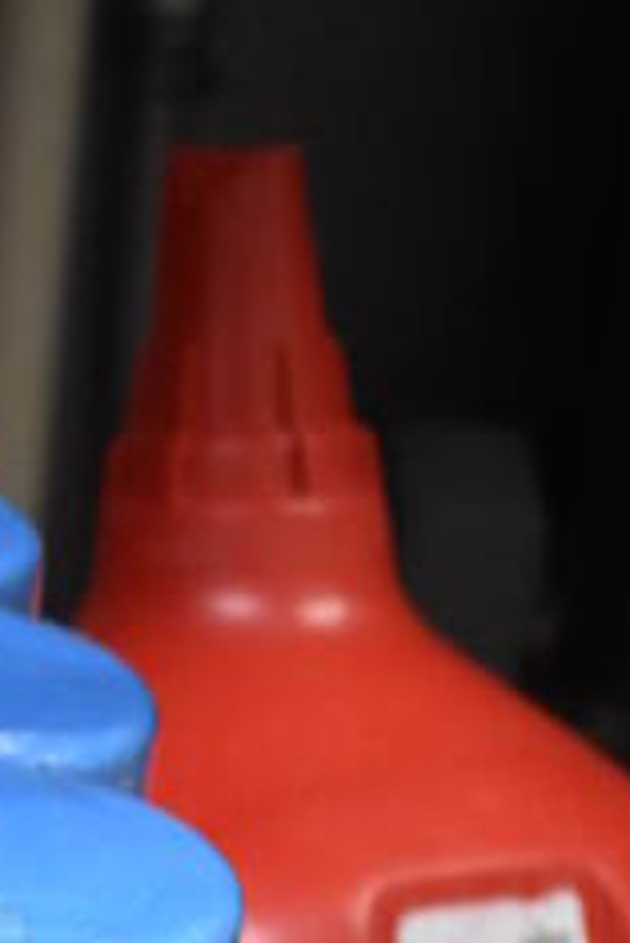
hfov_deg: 12.5
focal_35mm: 105
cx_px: -249
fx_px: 2752
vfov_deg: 18.5
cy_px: 1110
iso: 3200
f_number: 3.5
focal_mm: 18
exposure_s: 1/125
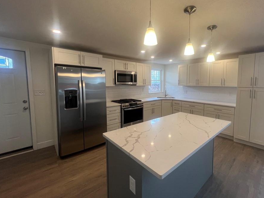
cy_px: 94
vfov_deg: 81.7
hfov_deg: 97.5
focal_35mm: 15
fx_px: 114
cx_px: 150
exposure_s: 1/120
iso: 100
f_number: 1.8
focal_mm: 1.57
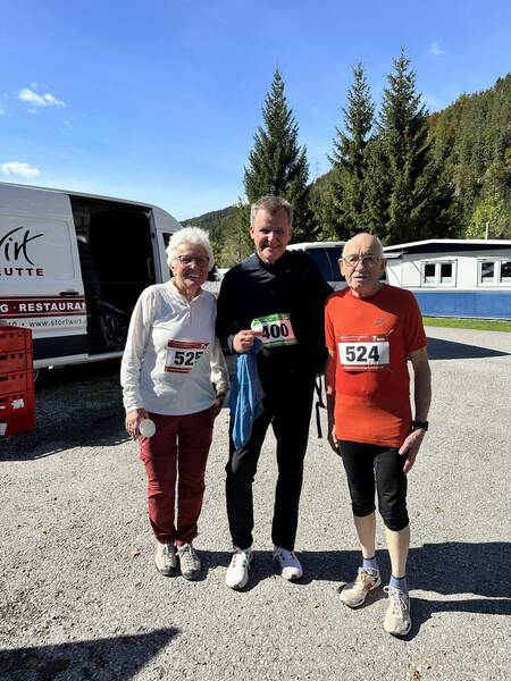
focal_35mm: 24
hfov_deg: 56.8
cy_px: 340
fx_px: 472
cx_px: 256
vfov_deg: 71.6
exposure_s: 1/3058
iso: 80
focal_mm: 6.86
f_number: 1.78
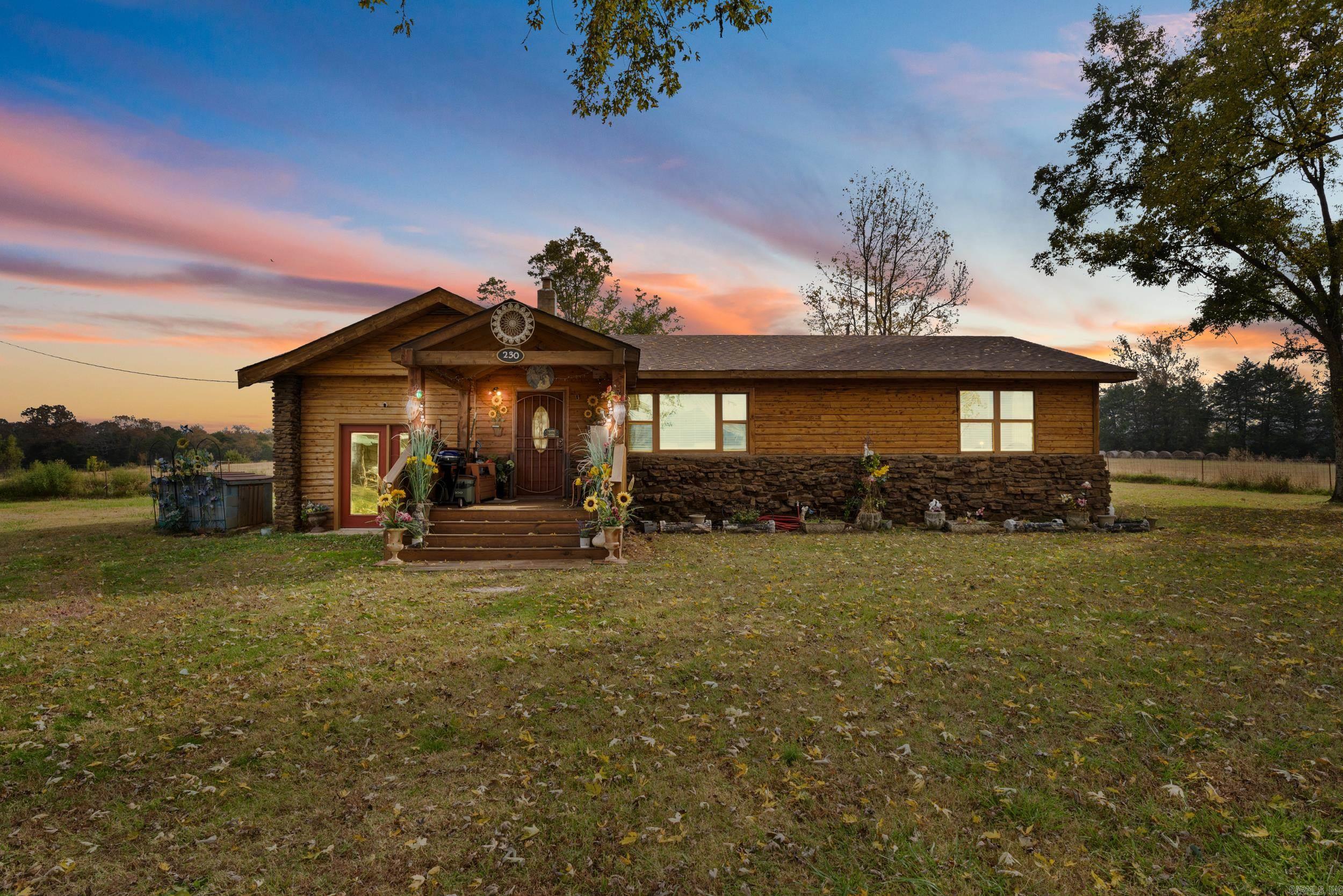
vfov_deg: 63.6
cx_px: 672
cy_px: 448
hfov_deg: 85.9
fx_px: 722
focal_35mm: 19
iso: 200
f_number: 9
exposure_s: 1/60
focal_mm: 12.9
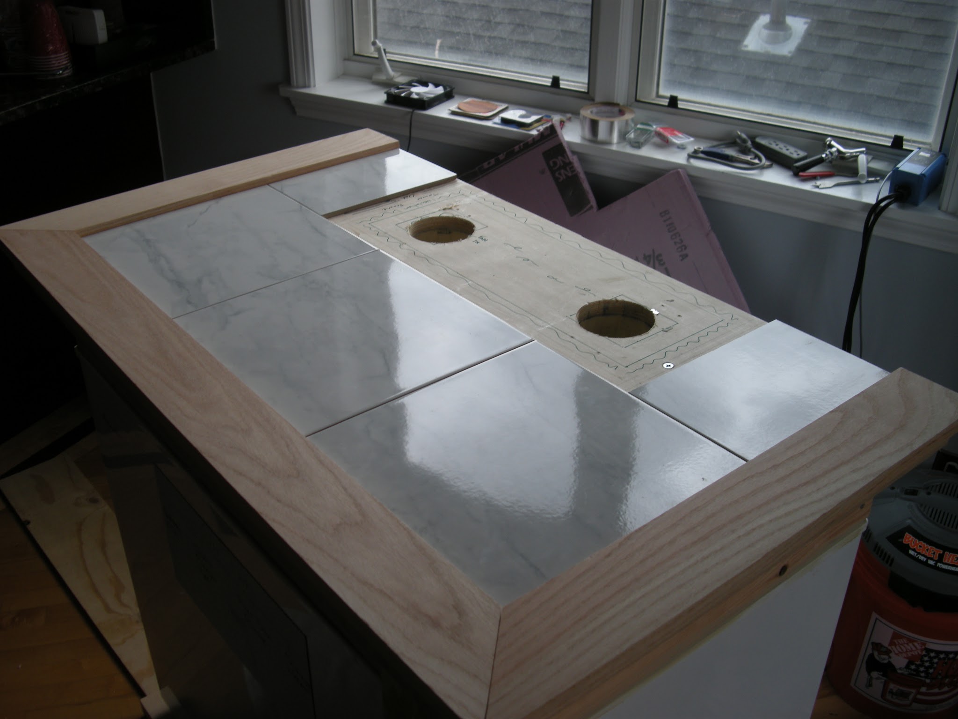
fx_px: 1024
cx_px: 479
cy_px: 360
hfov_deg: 50.1
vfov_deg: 38.7
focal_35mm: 37
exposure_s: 1/79.7
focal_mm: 7.9
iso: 64
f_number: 2.8
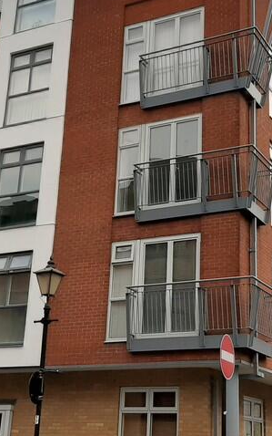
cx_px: 185
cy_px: 175
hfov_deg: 21.9
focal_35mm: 59
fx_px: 699
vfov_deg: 34.4
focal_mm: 3.93
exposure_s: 1/2237
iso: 40
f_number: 1.7
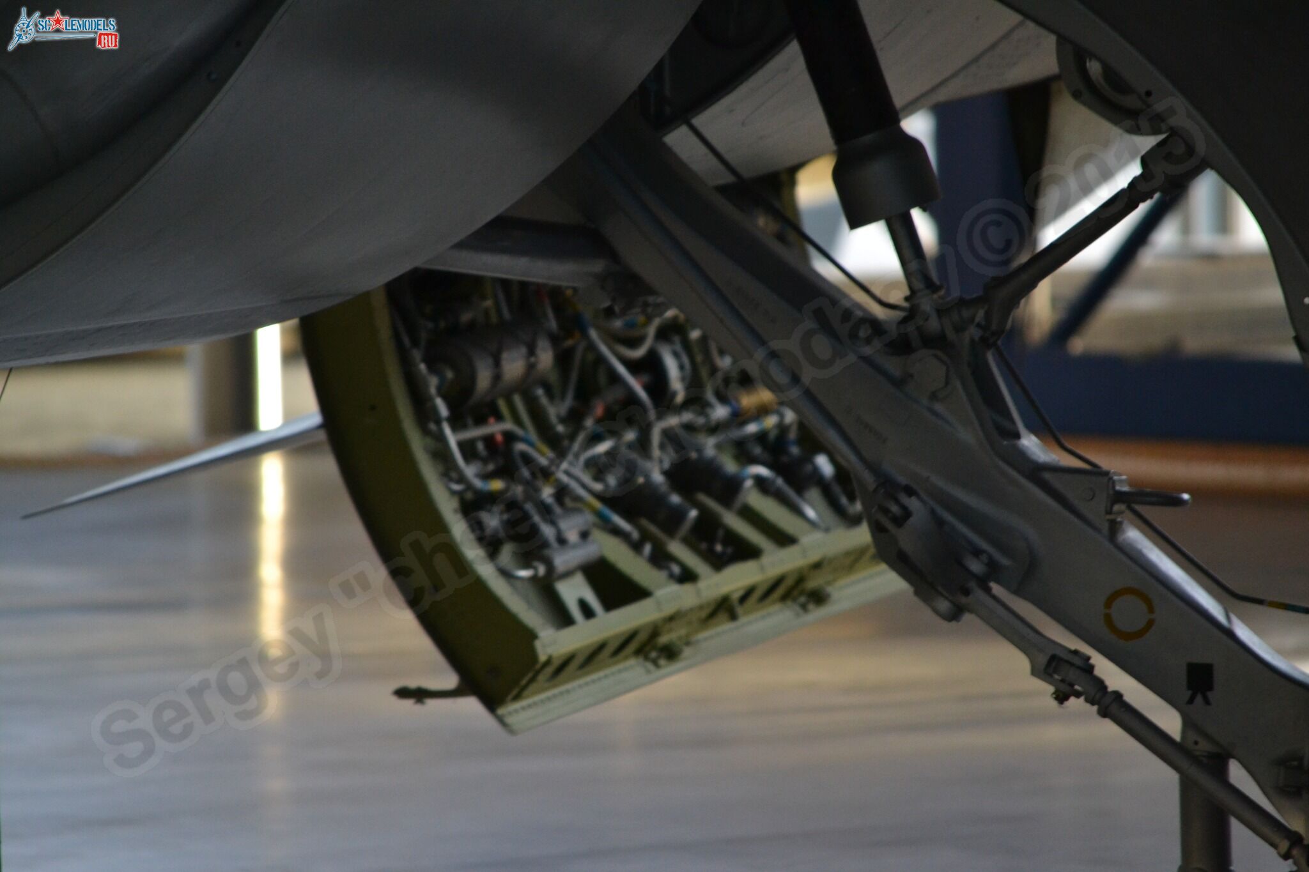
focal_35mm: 360
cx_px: 654
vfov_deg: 3.8
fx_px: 13088
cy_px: 436
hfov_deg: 5.7
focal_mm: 240
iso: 1250
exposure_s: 1/125
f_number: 5.3
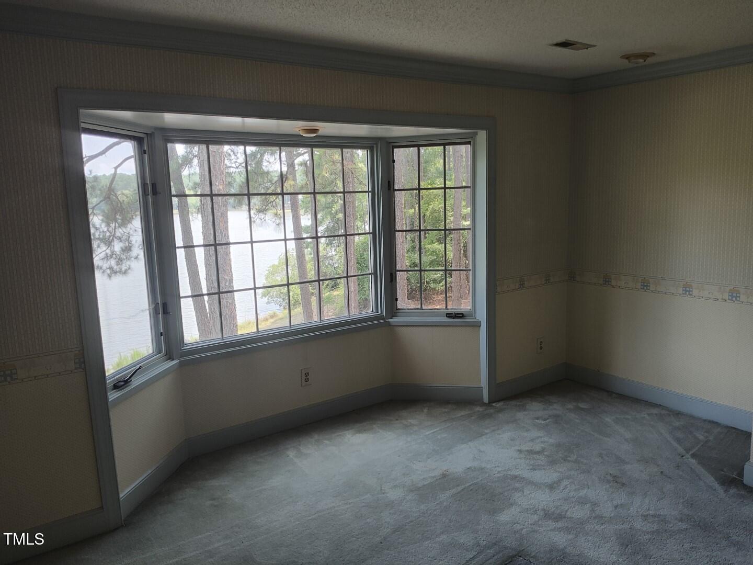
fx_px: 544
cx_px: 376
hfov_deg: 69.4
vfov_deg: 54.9
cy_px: 282
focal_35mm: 25
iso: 100
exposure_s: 1/121
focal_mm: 4.15
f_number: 1.5
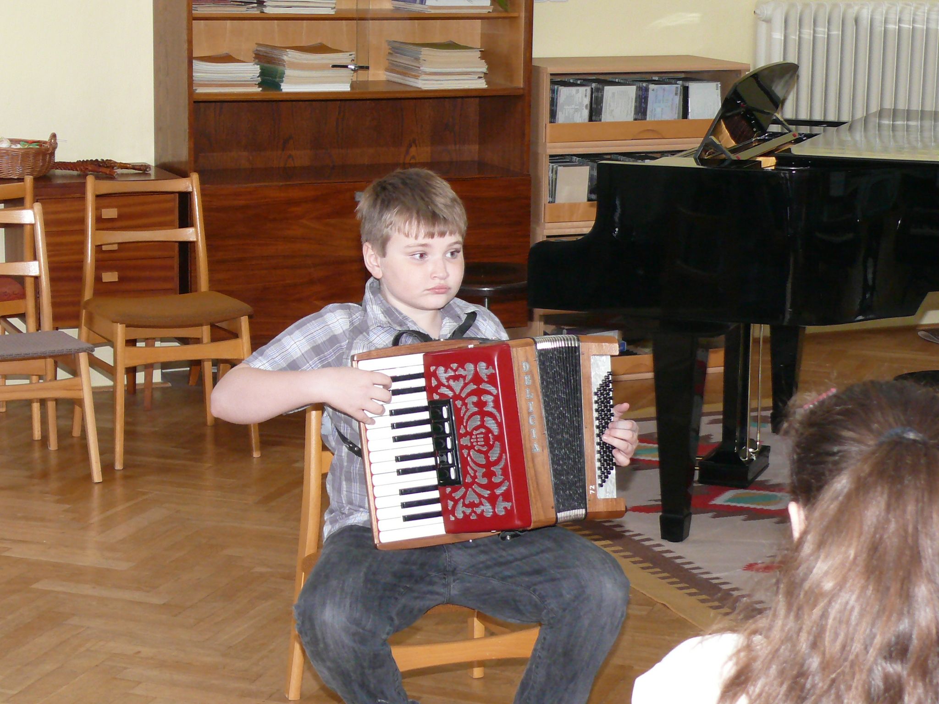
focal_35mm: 81
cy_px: 352
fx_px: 2197
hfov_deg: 24.1
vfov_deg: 18.2
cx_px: 470
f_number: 3.2
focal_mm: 11.9
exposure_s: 1/50
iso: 200
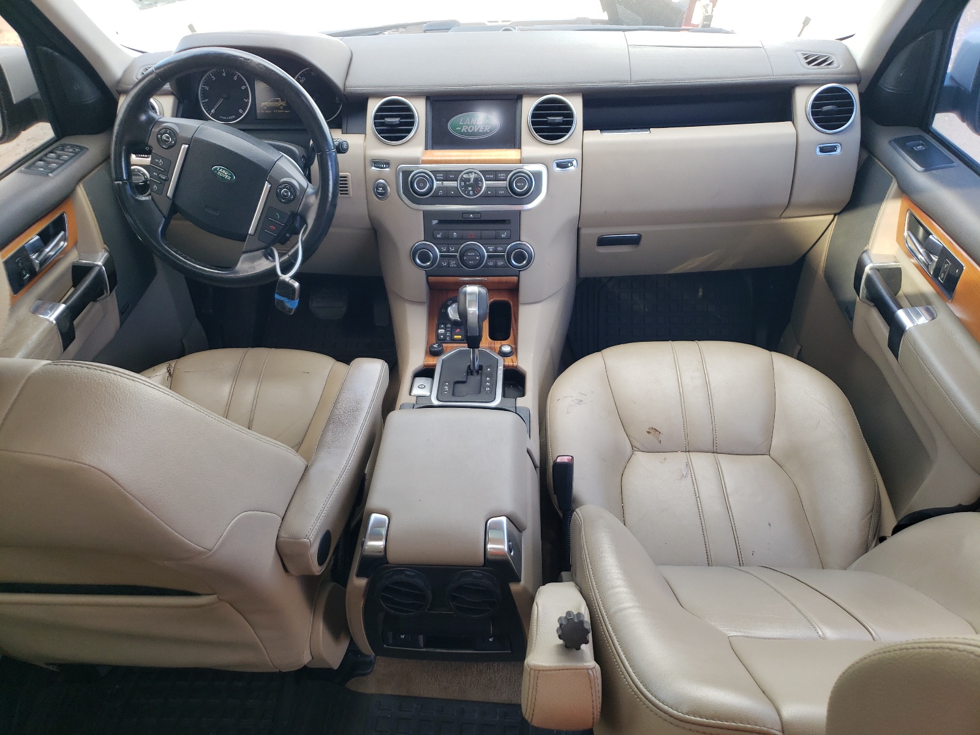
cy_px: 368
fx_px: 736
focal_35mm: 26
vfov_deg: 53.1
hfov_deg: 67.3
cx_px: 490
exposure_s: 1/139
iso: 50
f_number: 1.5
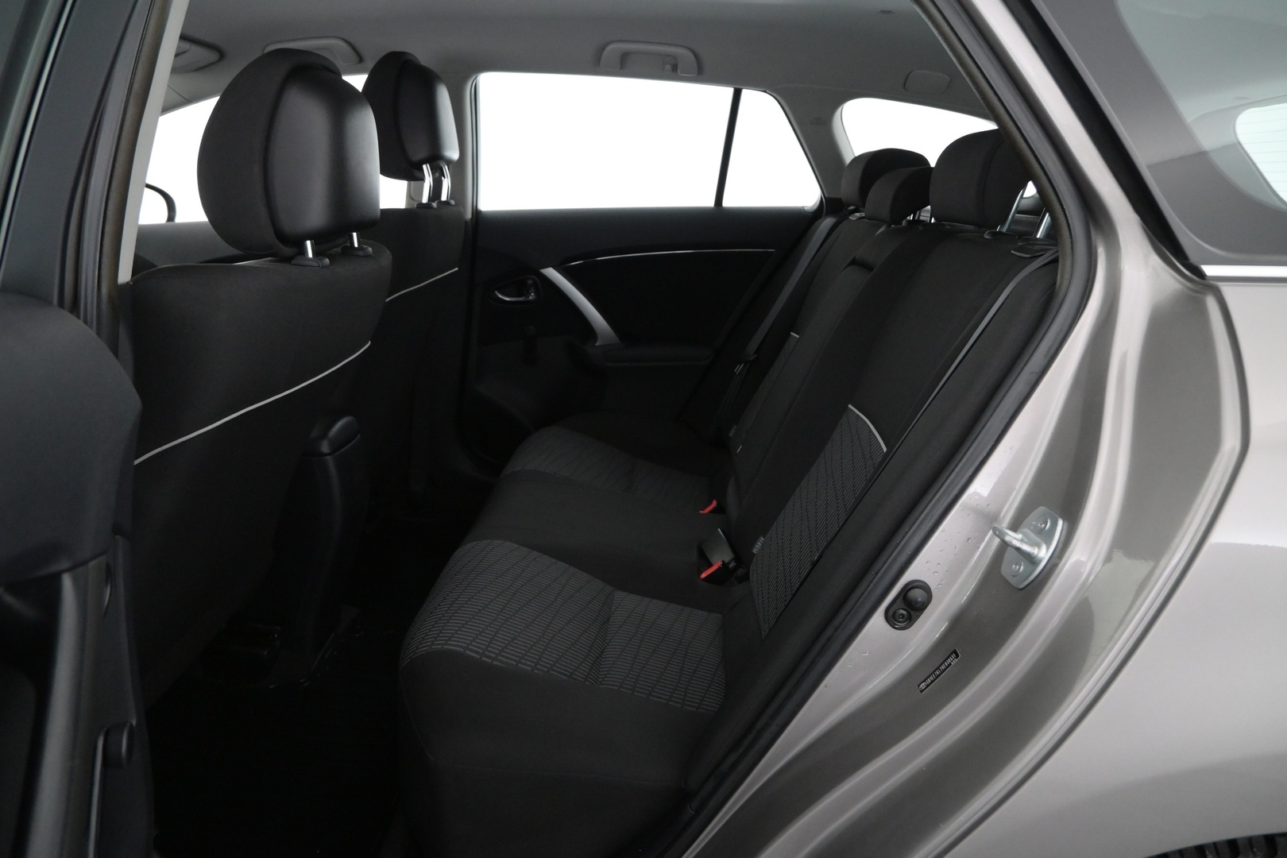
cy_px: 429
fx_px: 858
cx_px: 644
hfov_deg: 73.7
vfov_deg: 53.1
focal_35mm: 24
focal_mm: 16
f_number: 4
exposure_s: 1/60
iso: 2500
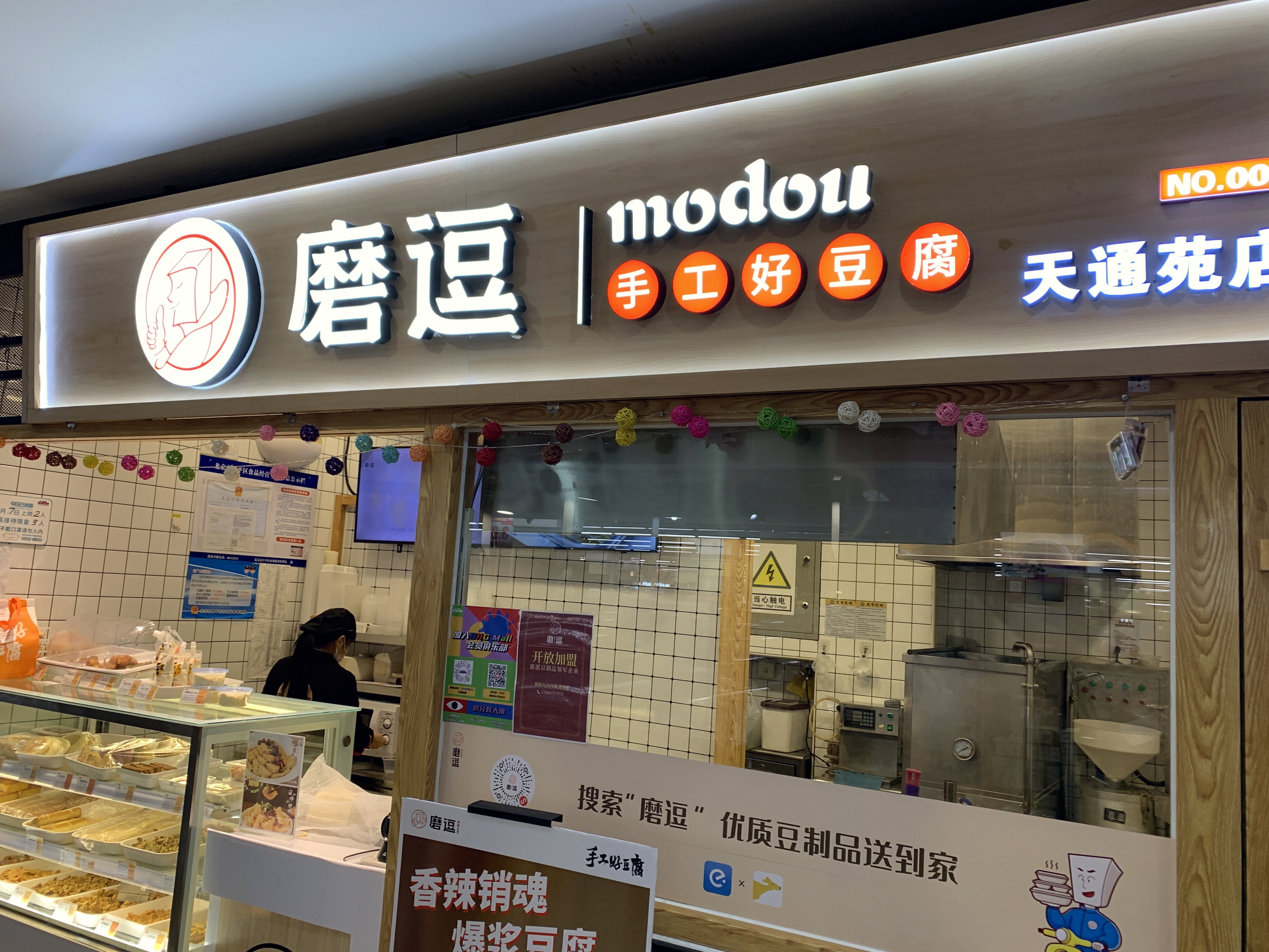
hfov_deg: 67.3
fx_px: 953
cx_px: 634
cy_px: 476
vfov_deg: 53.1
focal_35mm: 26
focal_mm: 4.25
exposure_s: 1/100
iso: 80
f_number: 1.8
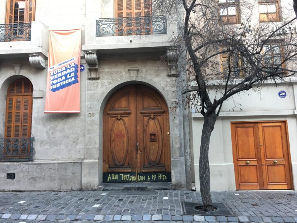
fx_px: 249
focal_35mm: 29
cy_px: 112
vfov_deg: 48.2
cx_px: 148
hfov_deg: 61.7
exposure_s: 1/30
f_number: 2.2
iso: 64
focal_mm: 4.15
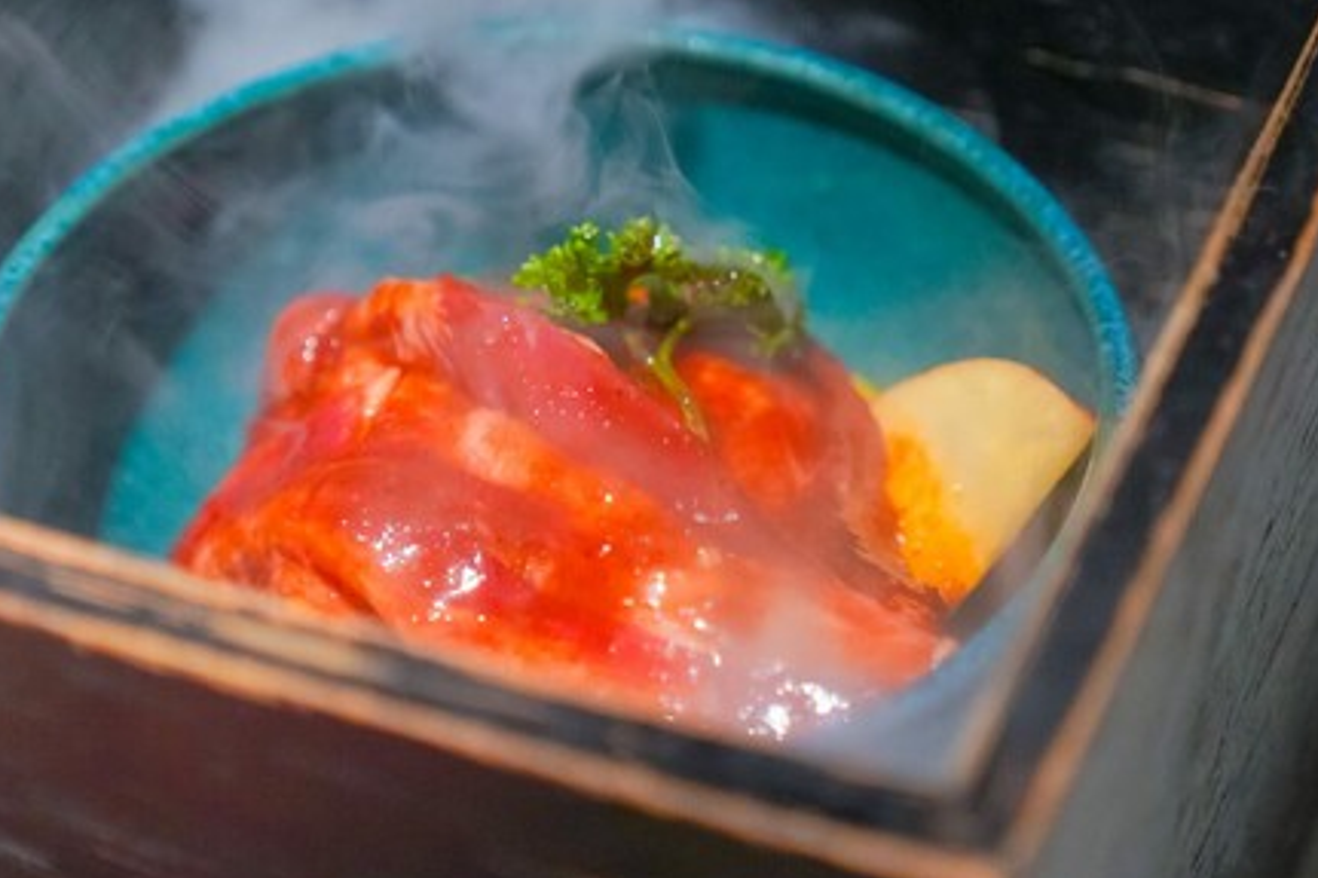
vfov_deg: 9.9
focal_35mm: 138
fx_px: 5050
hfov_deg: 14.9
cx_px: 480
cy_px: 318
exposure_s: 1/80
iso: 3200
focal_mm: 70
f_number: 2.8
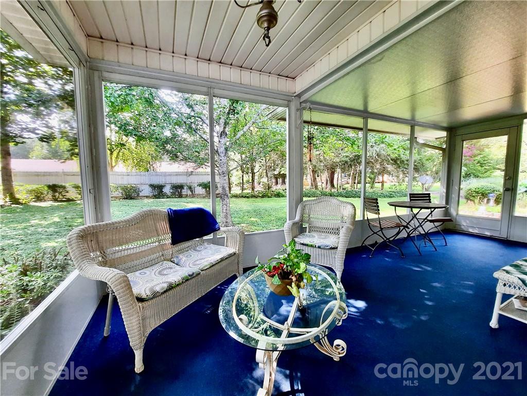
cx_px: 264
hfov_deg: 106.2
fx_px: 198
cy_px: 198
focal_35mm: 13
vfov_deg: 89.9
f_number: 2.2
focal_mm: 1.74
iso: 80
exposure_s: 1/40
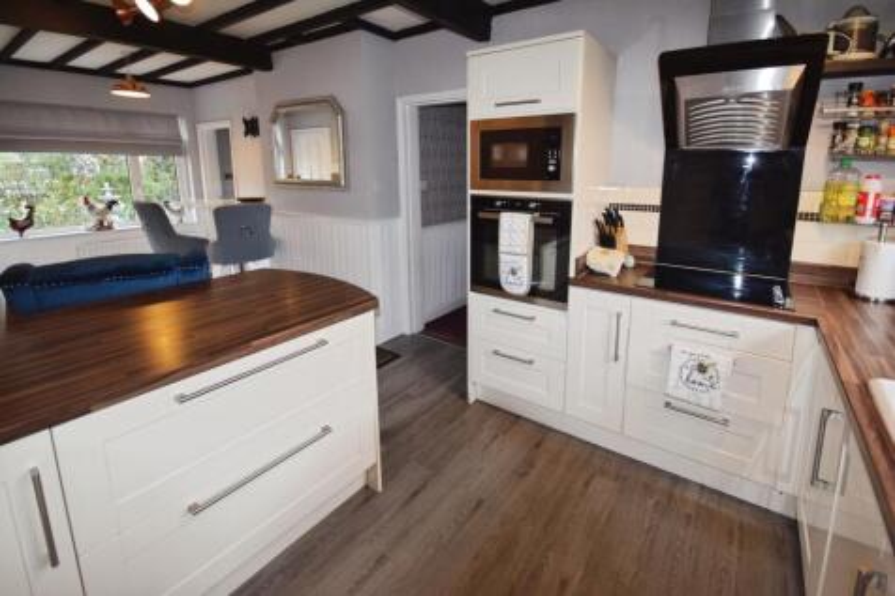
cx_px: 448
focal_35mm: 15
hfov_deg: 100.4
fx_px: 373
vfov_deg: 77.3
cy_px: 298
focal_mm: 10
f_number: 4.5
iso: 800
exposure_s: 1/80
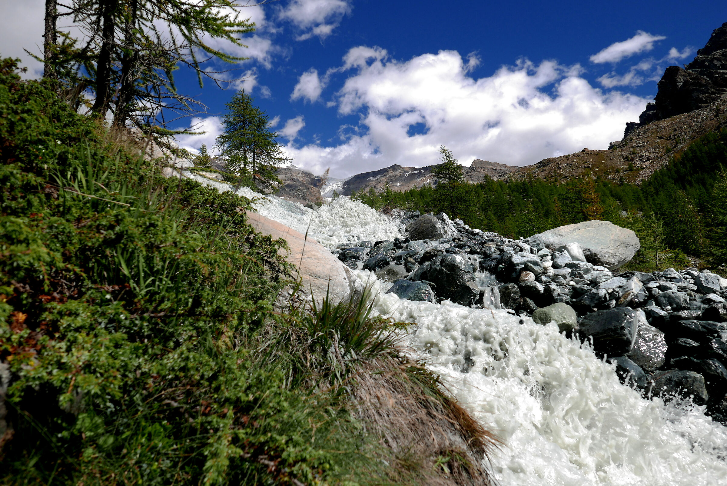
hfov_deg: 73.7
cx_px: 364
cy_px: 243
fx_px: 485
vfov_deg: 53.2
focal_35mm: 24
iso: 100
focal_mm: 10.9
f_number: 4.5
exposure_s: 1/1000
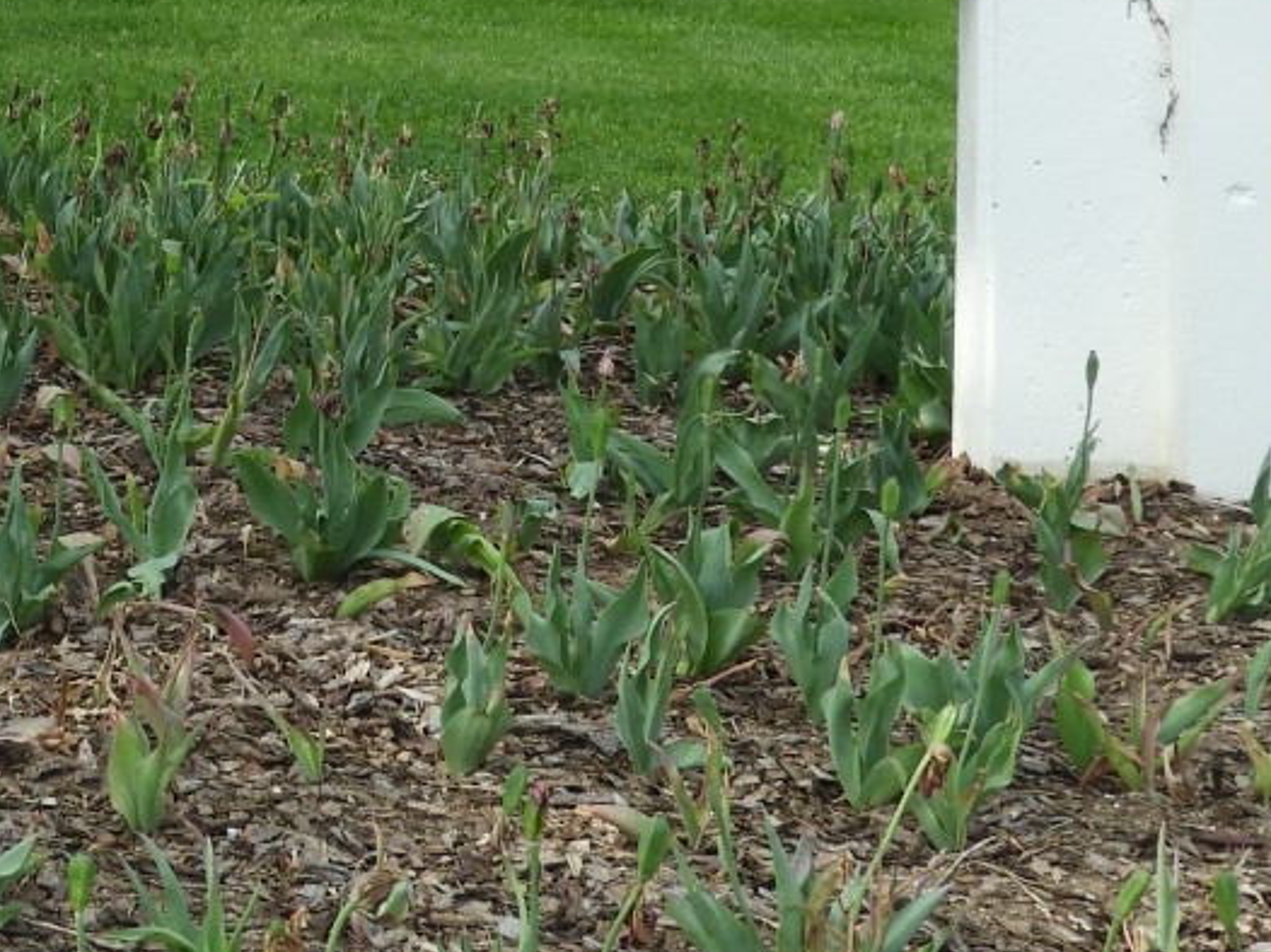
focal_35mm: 137
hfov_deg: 14.1
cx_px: -174
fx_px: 5028
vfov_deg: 10.6
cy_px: -317
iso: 100
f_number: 4
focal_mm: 9
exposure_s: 1/320
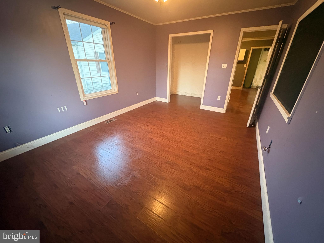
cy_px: 122
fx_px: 131
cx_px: 162
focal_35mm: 14
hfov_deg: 102.1
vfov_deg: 85.7
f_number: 2.2
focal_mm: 2.22
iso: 1000
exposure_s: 1/40
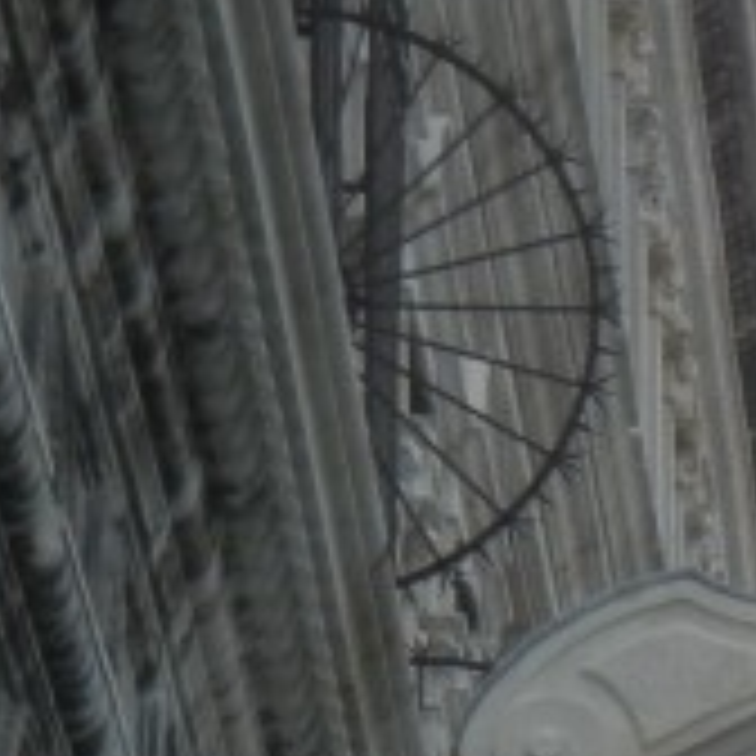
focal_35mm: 624
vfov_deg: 2.8
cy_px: 1616
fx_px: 15418
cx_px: 2025
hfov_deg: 2.8
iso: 160
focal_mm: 20.9
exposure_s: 1/262
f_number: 4.6
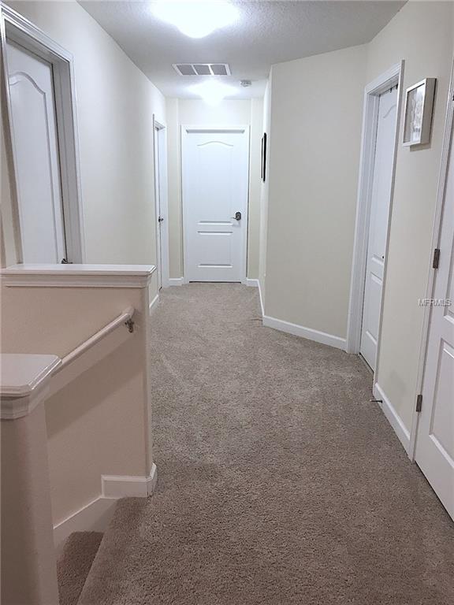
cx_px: 227
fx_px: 490
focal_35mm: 28
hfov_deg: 49.7
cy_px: 302
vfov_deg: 63.4
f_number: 1.8
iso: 40
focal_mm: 3.99
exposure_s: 1/17
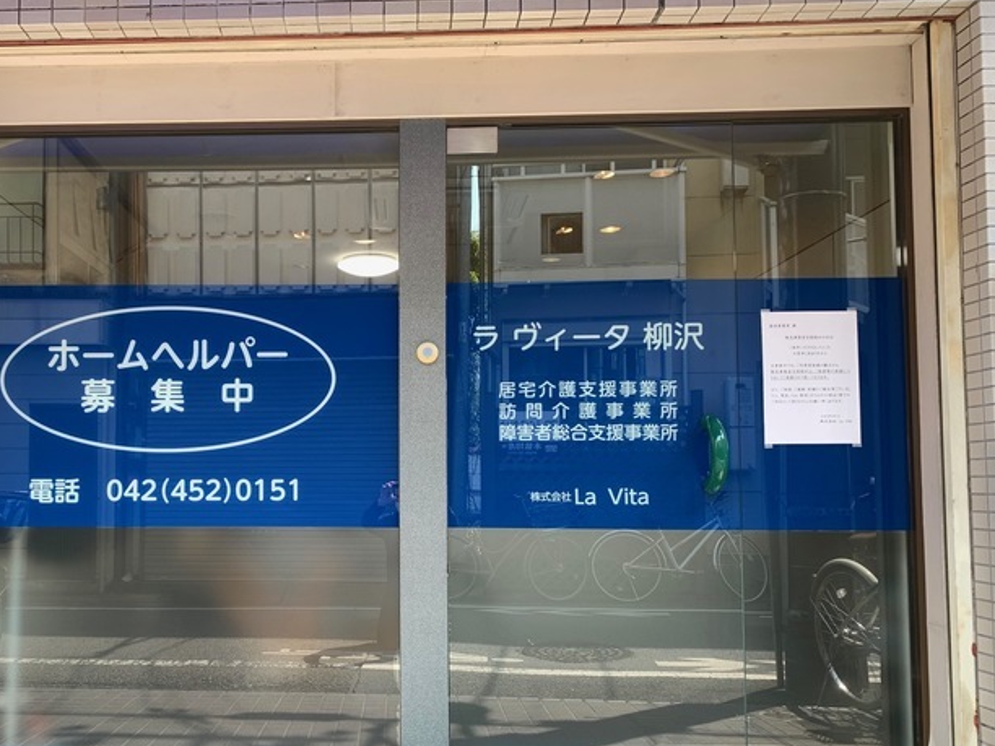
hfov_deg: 53.2
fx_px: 977
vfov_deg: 41.7
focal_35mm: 34
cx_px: 356
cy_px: 432
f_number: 1.8
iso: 25
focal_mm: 4.25
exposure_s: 1/128
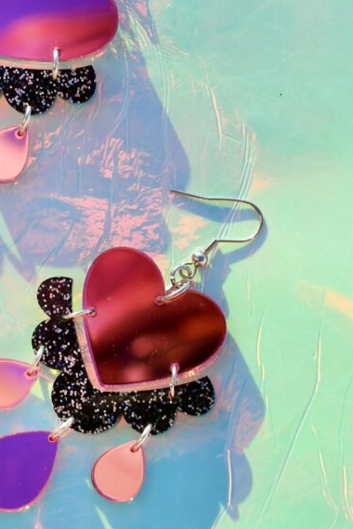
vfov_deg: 22.9
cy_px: 238
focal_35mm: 89
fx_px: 1309
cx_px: 52
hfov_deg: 15.2
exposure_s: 1/1000
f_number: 5
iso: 400
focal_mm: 35
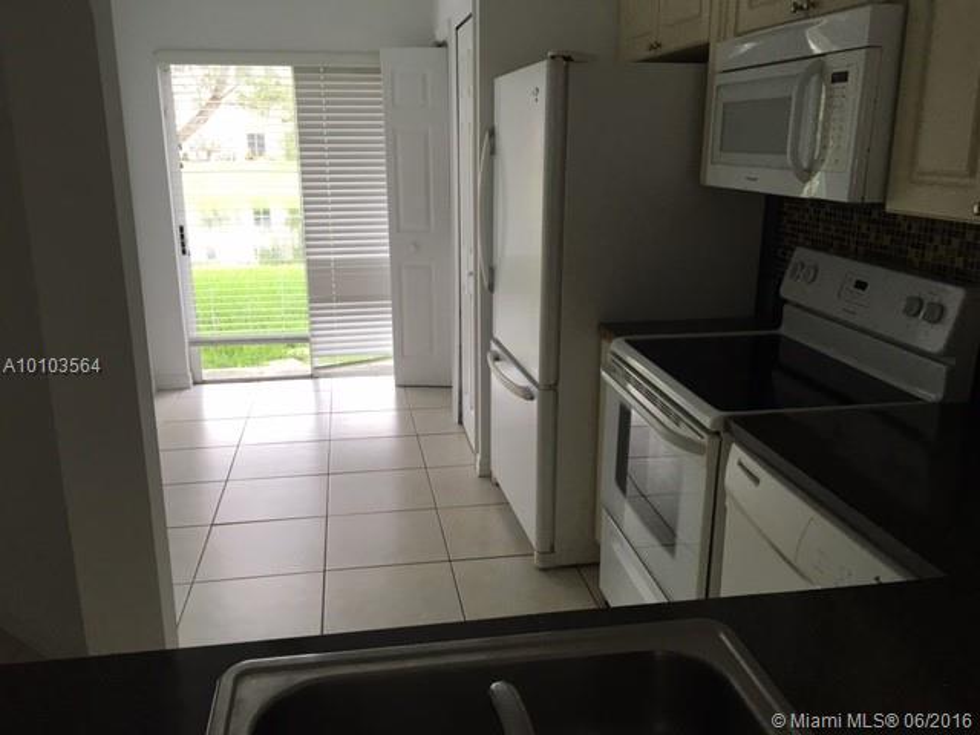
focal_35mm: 29
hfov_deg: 61.7
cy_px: 368
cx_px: 490
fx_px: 821
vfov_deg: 48.2
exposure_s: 1/30
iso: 32
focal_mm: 4.15
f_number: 2.2
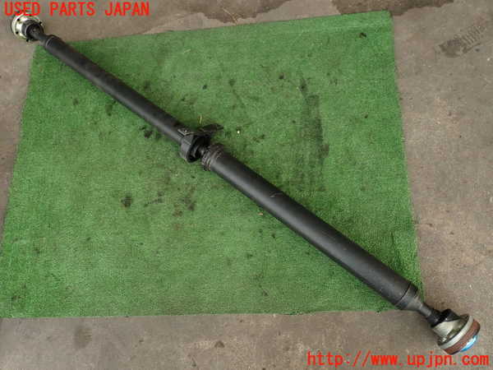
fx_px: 356
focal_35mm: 25
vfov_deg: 54.9
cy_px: 185
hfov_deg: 69.4
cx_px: 246
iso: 100
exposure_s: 1/80
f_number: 2.8
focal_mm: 4.5
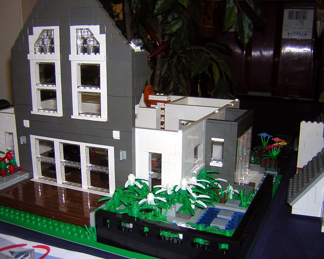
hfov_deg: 47.9
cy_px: 130
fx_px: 364
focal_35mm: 38
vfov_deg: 39.2
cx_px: 156
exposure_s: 1/60.1
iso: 100
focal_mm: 4.7
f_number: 2.6
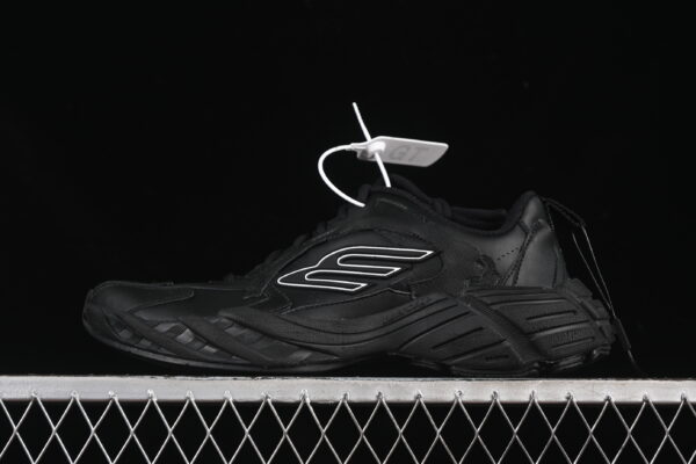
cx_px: 348
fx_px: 1450
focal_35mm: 75
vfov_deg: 18.2
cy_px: 232
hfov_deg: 27.0
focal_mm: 50
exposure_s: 1/60
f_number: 6.3
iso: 160
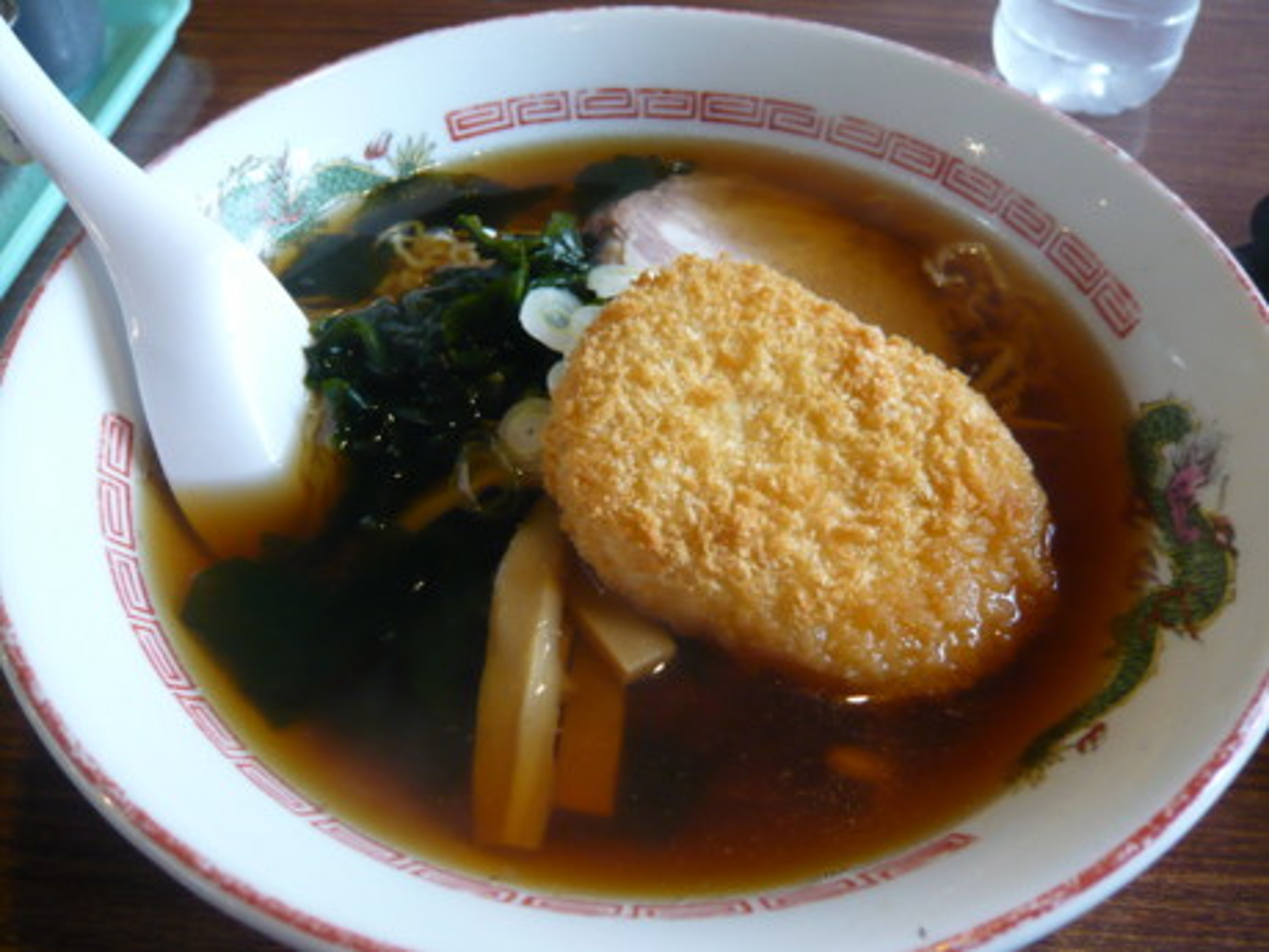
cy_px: 476
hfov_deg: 63.4
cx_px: 634
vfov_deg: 49.7
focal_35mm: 28
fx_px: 1026
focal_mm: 4.6
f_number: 2.8
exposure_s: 1/30
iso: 200
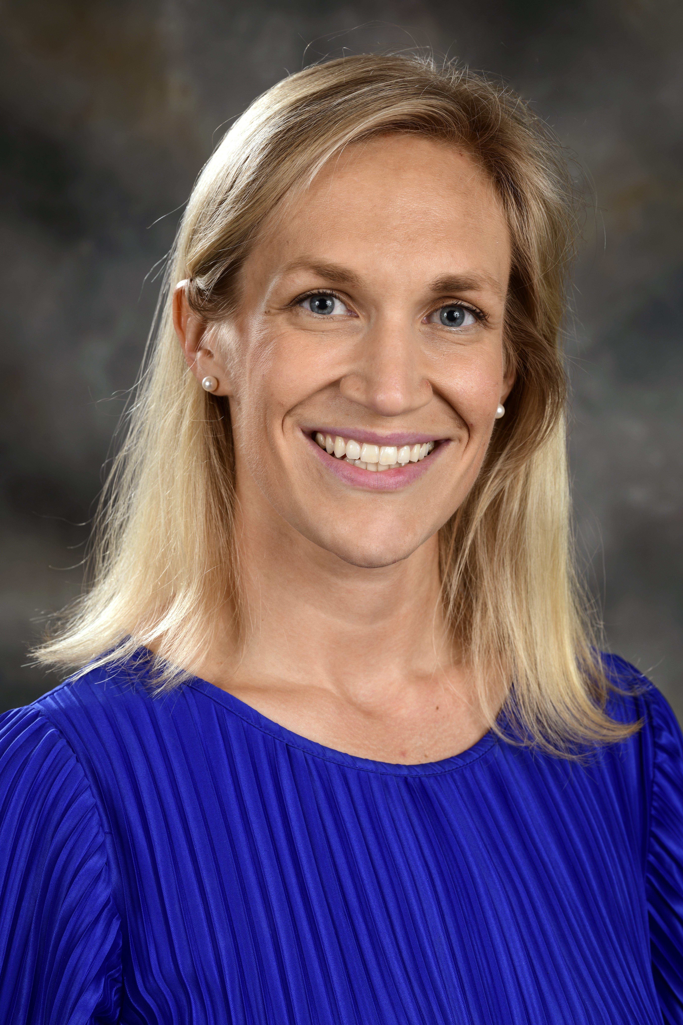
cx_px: 342
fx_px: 3699
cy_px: 512
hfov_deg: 10.5
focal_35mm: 130
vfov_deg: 15.8
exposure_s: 1/125
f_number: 9
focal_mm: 130
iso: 100
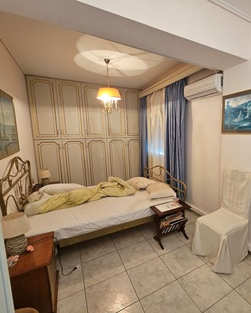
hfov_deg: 72.6
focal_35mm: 17
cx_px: 183
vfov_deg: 89.6
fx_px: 158
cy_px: 156
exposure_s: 1/50
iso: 400
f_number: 2.2
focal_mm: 2.2
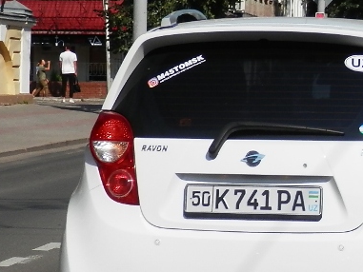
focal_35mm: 158
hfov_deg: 12.5
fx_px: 1657
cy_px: 154
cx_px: 252
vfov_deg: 9.4
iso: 80
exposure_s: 1/160
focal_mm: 8.9
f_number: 11.2
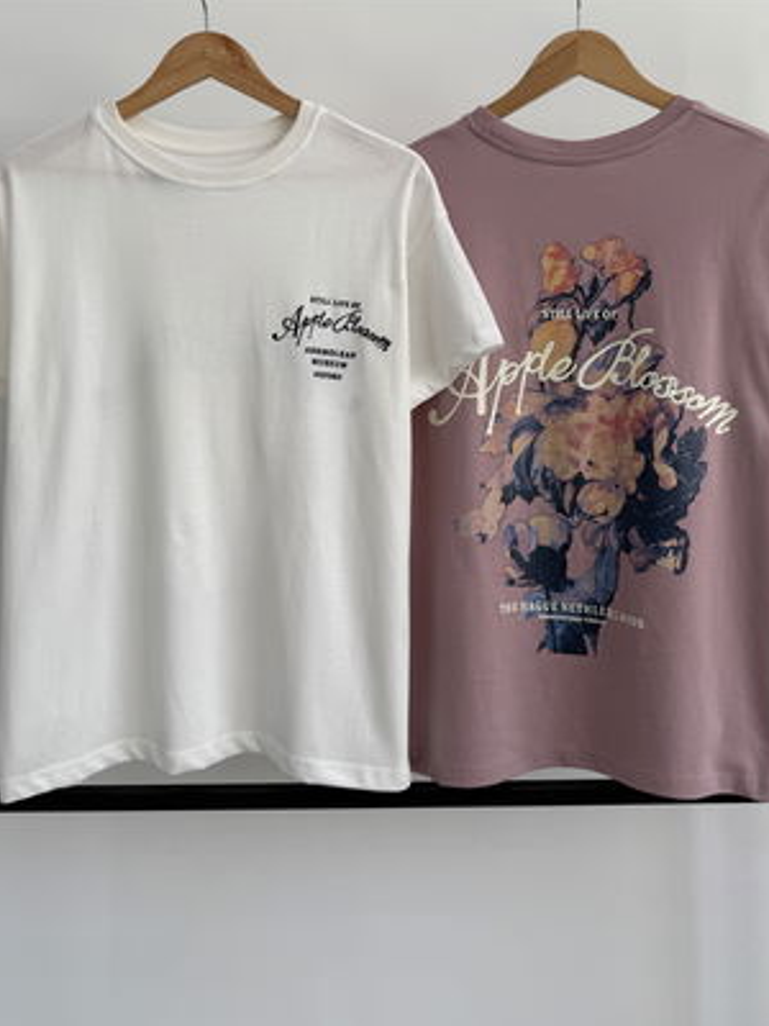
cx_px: 410
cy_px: 368
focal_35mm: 32
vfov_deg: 56.0
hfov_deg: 44.1
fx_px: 948
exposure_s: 1/200
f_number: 1.78
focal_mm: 6.76
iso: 64
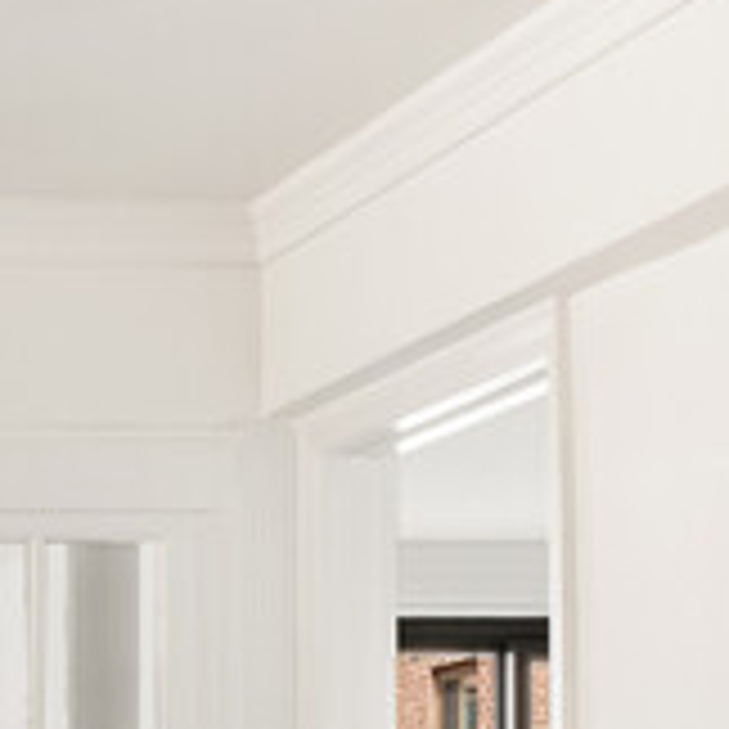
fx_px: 3002
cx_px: -848
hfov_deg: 11.9
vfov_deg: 13.2
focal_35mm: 126
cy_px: 1030
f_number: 11
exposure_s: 3.2
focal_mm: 16
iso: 400
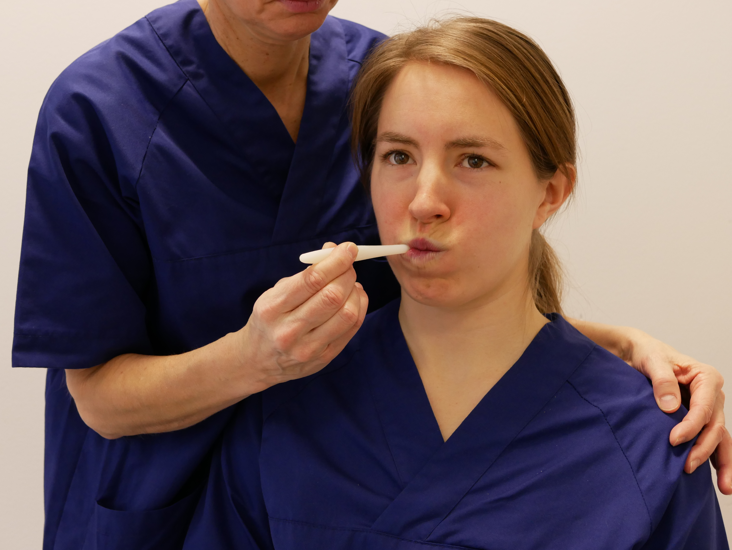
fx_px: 1058
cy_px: 275
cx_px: 366
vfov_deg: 29.1
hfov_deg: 38.2
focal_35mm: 50
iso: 1000
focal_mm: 25
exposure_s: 1/60
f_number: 4
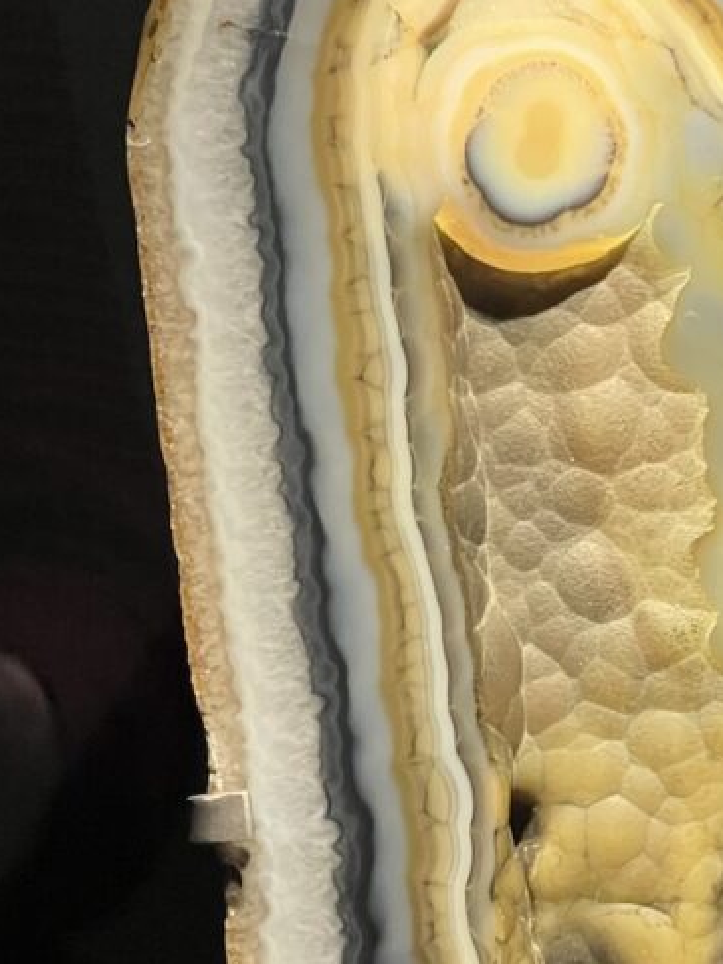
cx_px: 685
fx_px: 4513
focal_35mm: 162
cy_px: 523
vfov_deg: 12.2
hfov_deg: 9.1
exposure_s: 1/50
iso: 500
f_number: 2.8
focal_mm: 9
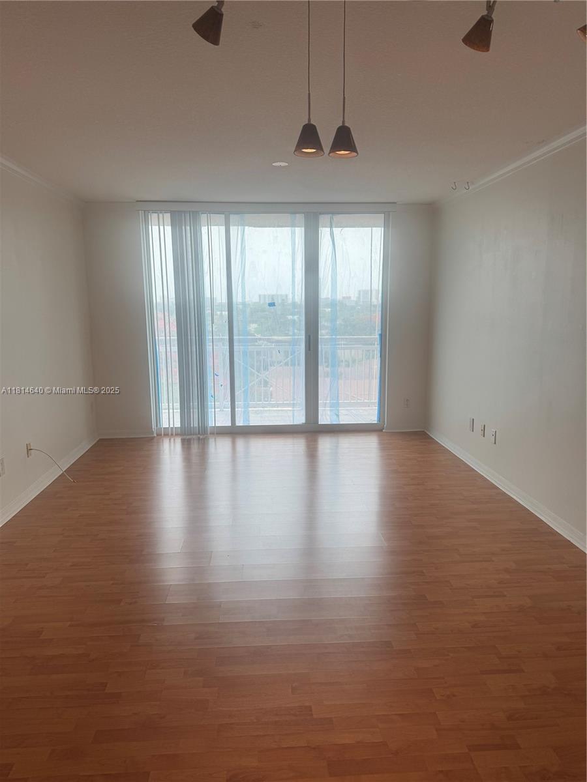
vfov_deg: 71.6
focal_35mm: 24
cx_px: 294
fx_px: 543
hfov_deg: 56.8
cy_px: 391
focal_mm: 6.76
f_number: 1.78
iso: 80
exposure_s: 1/792
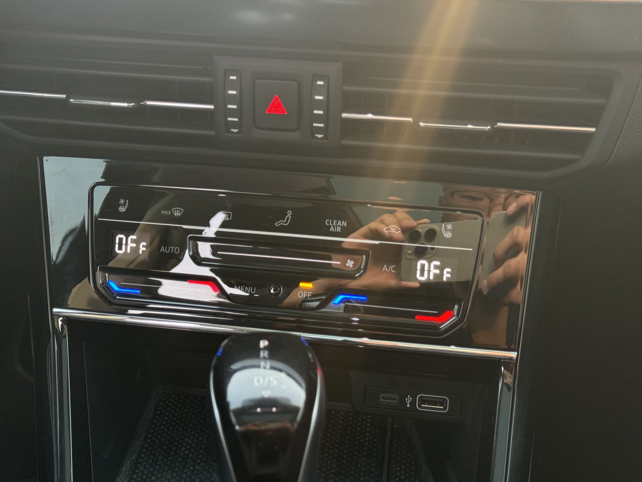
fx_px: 964
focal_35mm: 52
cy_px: 228
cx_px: 295
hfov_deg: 36.8
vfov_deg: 28.0
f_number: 1.78
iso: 160
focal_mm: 6.76
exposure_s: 1/60
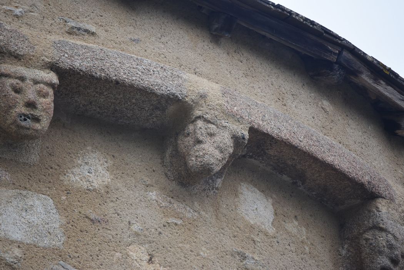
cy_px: 135
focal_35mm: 278
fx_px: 3114
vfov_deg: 5.0
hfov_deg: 7.4
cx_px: 202
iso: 640
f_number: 5.6
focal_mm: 185
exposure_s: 1/1000
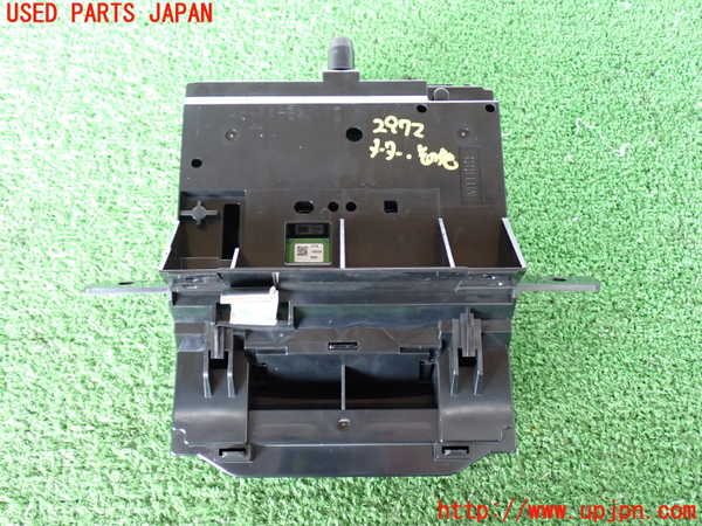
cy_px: 263
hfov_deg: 51.4
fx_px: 730
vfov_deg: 39.7
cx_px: 351
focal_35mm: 36
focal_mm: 6.37
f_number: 2.5
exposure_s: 1/40
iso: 640
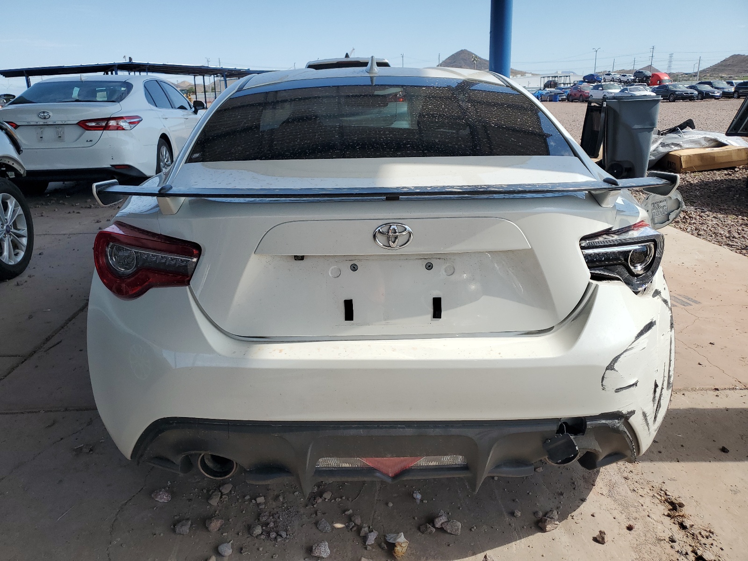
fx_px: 562
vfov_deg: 53.1
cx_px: 374
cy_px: 280
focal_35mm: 26
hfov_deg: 67.3
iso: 50
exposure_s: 1/3333
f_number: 1.5
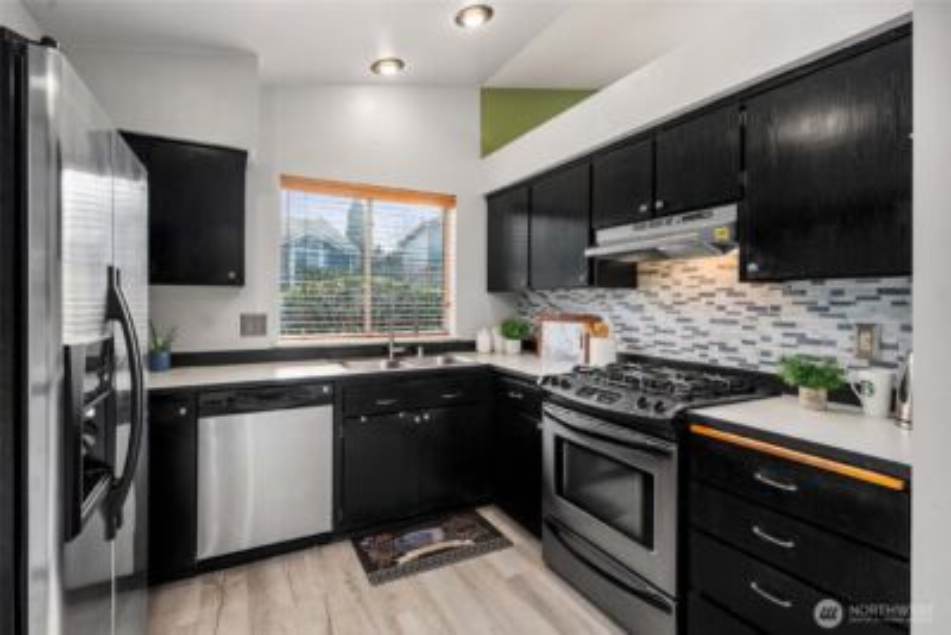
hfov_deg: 96.7
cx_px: 476
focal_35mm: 16
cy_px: 318
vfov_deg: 73.8
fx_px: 423
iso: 80
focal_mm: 16
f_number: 7.1
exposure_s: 1/60
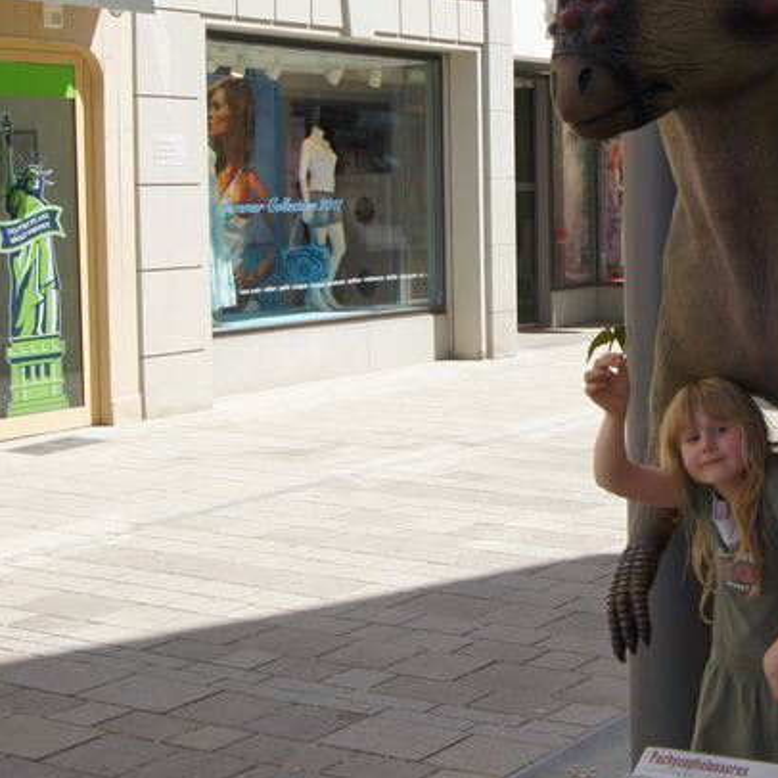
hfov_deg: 23.9
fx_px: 1755
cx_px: 772
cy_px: 253
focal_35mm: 69
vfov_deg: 24.9
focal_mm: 22
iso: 200
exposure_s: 1/200
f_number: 10
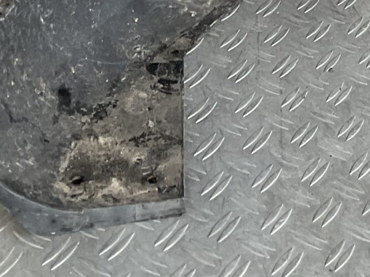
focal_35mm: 112
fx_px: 1197
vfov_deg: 12.2
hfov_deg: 17.1
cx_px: 383
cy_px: -217
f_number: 1.8
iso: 50
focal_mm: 3
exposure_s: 1/50
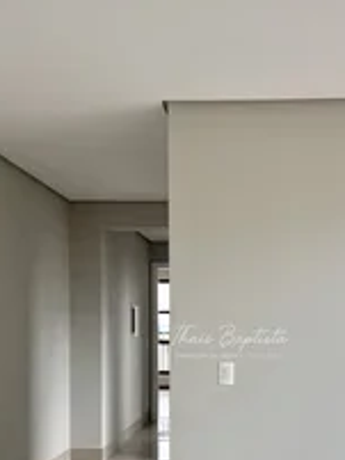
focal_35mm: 46
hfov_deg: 31.3
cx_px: 228
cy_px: 341
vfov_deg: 40.2
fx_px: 611
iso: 100
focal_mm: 6.76
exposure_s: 1/476
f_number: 1.78
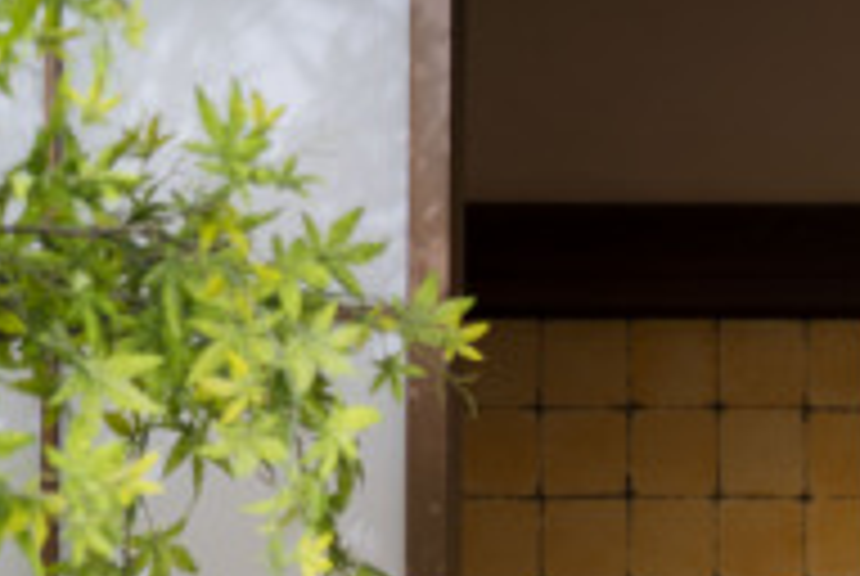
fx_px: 5000
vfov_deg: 6.5
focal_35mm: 209
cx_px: 1598
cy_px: 974
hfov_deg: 9.3
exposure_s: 1/100
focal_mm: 50
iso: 125
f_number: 2
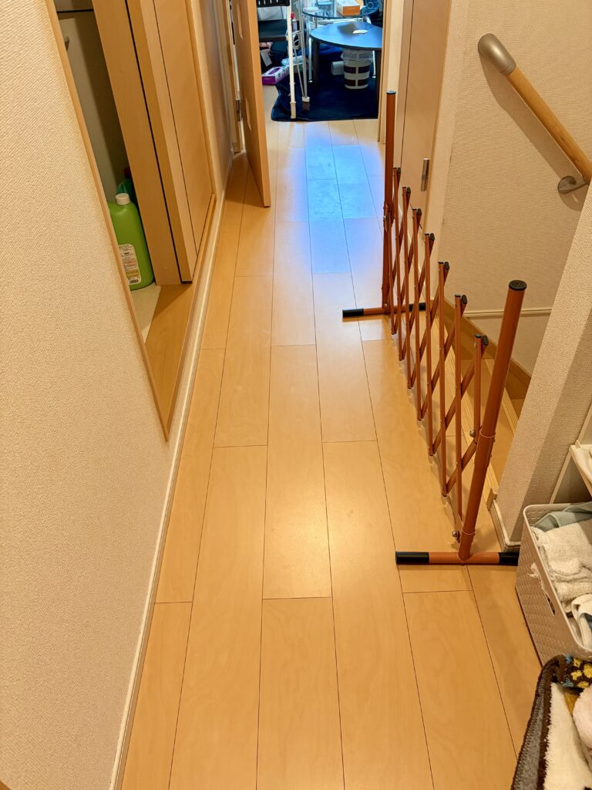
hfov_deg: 53.1
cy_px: 395
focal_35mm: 26
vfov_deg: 67.3
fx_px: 593
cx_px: 296
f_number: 1.6
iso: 250
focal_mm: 5.96
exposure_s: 1/60
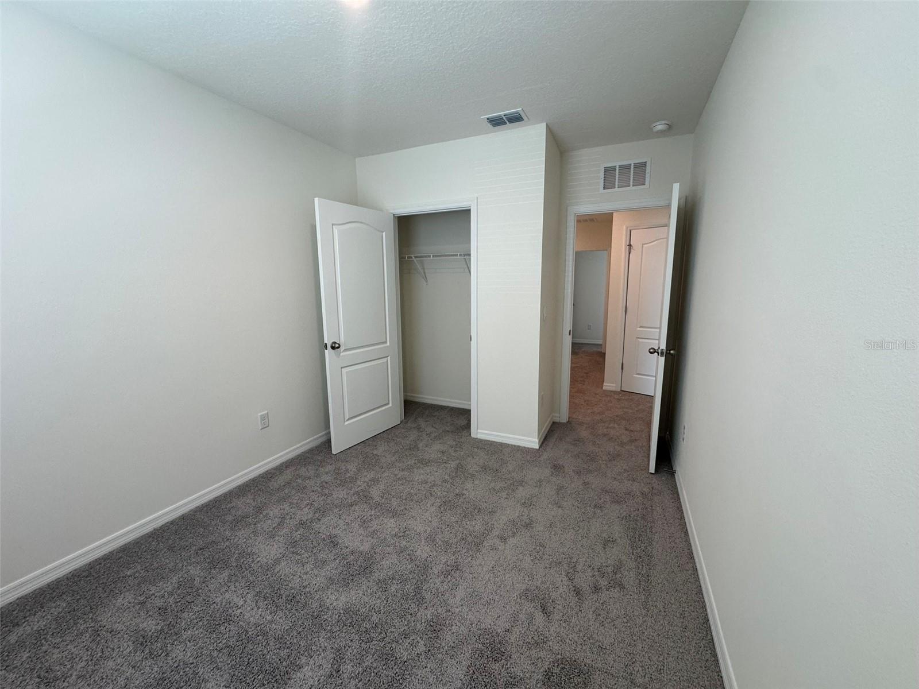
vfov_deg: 85.7
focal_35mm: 14
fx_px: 372
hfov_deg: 102.1
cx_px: 460
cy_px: 344
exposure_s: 1/120
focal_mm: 2.22
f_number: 2.2
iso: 160
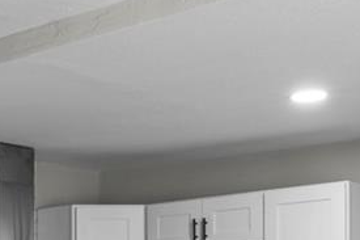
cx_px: -67
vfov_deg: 14.0
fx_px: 929
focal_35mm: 93
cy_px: 336
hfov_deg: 20.6
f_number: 9
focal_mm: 16
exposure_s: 1/1.25
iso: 250
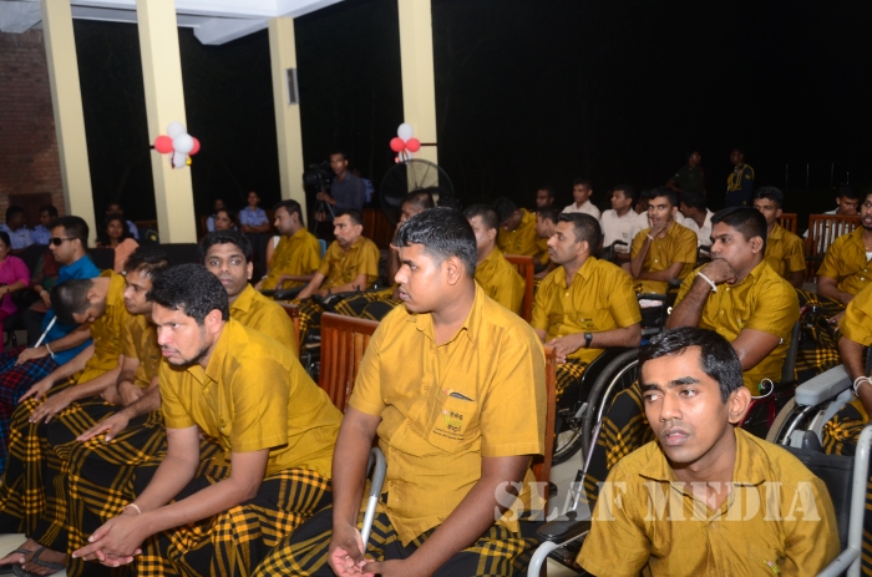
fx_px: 797
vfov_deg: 39.8
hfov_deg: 57.3
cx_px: 436
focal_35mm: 33
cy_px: 288
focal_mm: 22
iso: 800
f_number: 5
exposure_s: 1/125
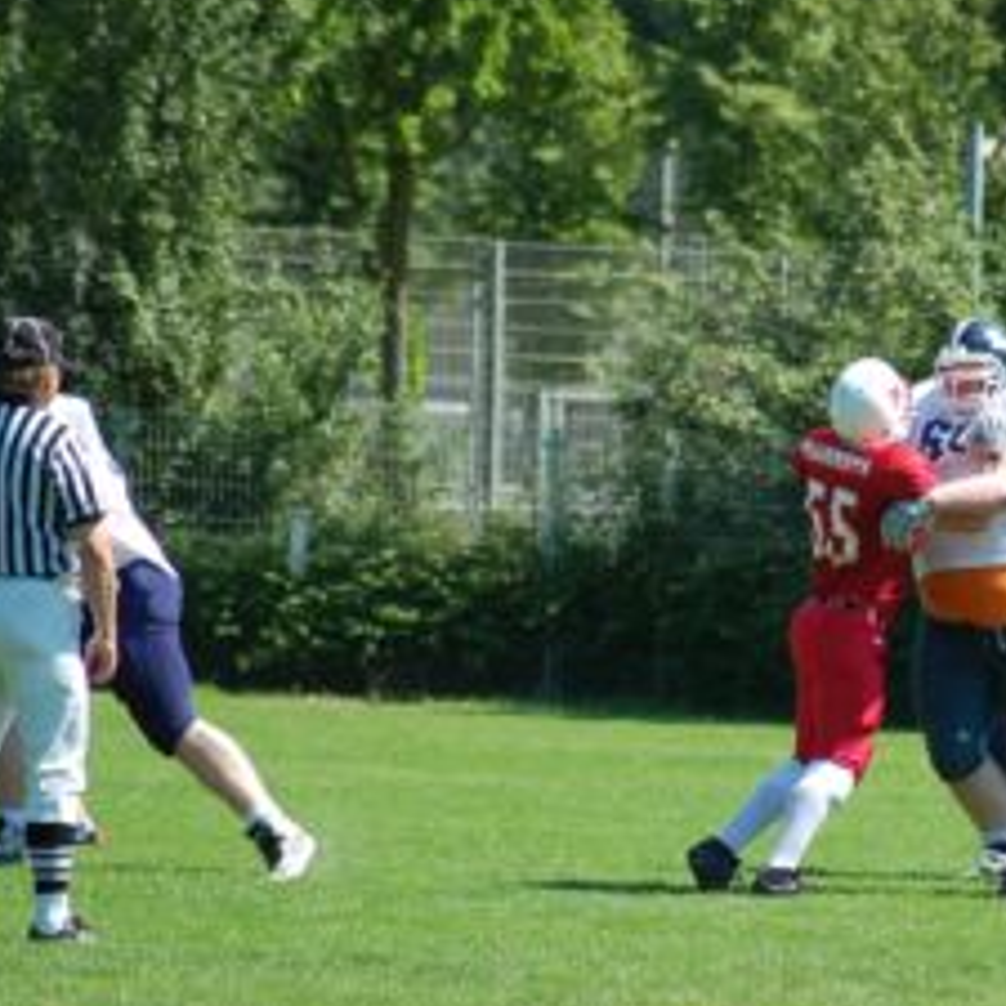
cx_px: 838
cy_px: 599
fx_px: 12659
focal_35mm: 385
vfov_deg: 4.6
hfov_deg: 4.5
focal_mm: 150
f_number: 4.5
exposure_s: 1/1000
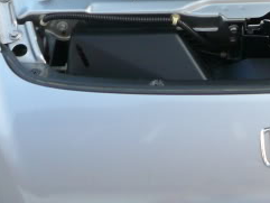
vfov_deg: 14.5
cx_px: 246
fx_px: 726
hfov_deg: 20.6
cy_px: -124
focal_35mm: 93
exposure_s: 1/100
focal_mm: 4.6
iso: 100
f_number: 2.8
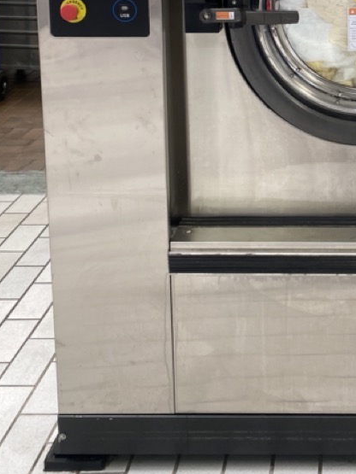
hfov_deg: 23.3
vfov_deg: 29.9
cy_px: -8
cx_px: 364
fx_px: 823
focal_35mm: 60
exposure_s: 1/100
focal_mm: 4.25
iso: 64
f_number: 1.8
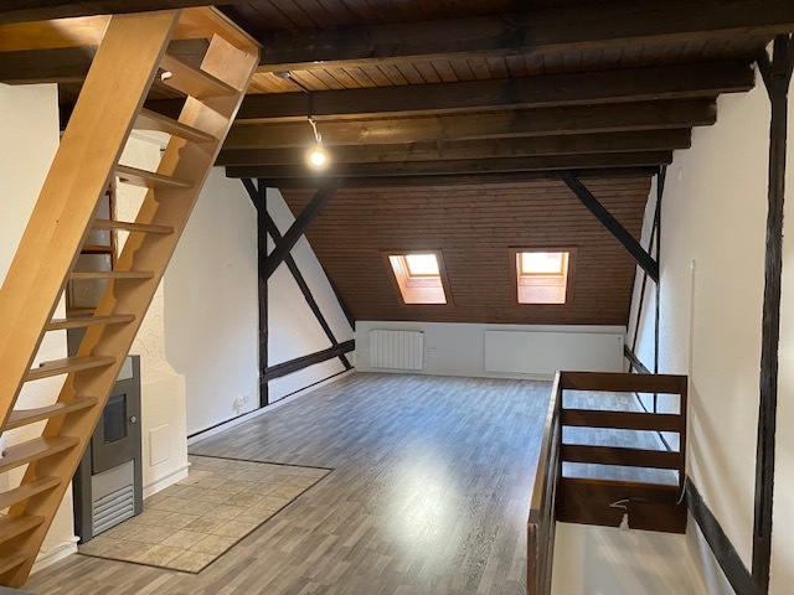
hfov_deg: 67.3
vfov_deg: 53.1
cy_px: 298
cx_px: 397
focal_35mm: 26
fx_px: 596
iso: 400
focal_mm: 4.25
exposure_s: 1/50
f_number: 1.8
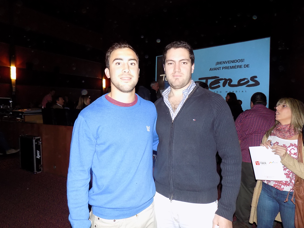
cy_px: 114
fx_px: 202
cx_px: 152
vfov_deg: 58.9
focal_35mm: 23
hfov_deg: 73.9
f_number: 3.1
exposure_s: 1/30
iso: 280
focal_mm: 4
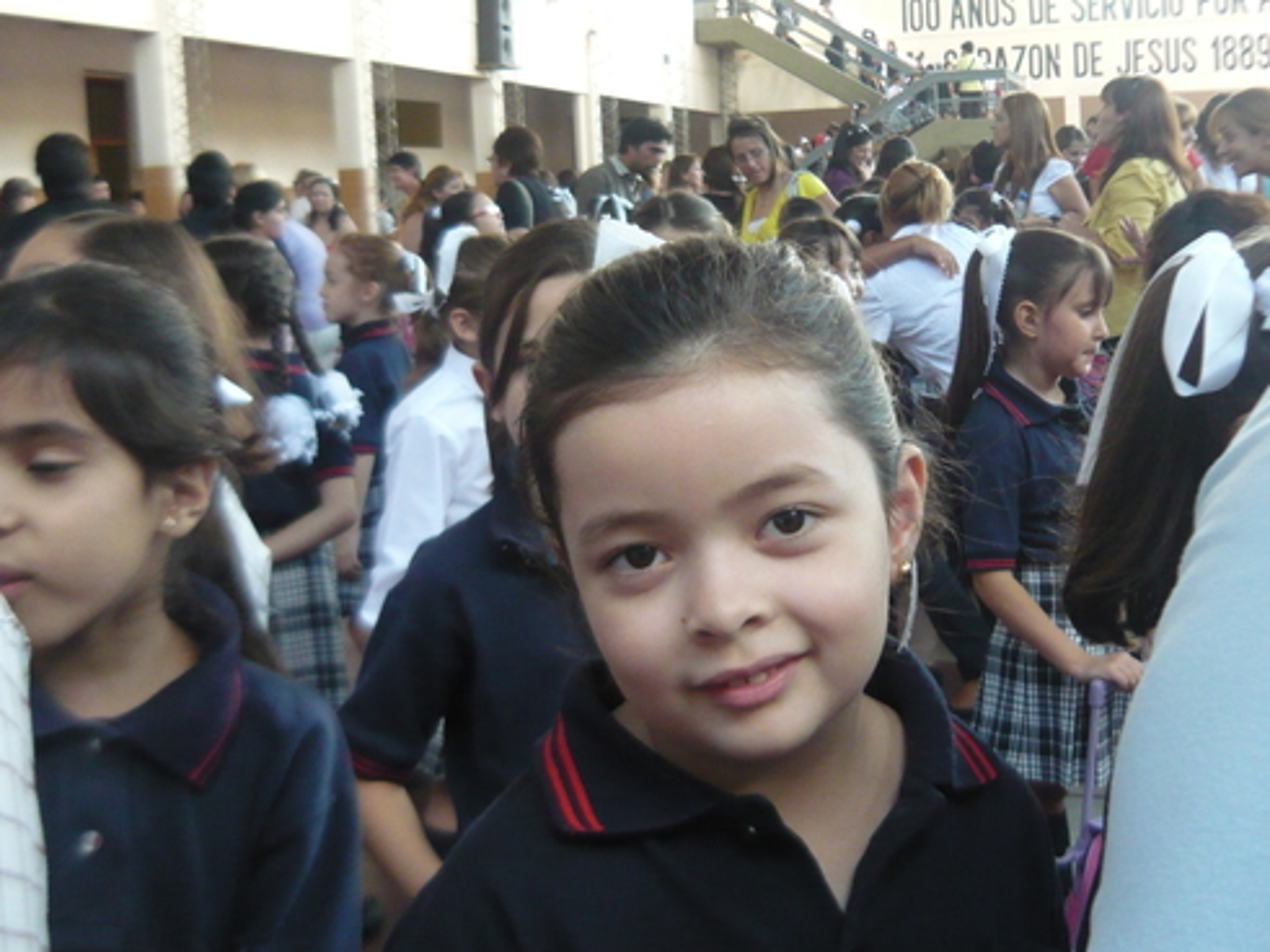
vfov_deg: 33.6
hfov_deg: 43.8
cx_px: 716
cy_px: 458
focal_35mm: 43
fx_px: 1577
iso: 400
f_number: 2.8
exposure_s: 1/200
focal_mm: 5.5
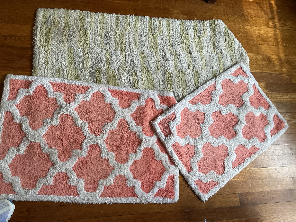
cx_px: 148
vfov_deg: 48.2
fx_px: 248
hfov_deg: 61.7
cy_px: 111
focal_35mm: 29
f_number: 1.8
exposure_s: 1/60
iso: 80
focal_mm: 3
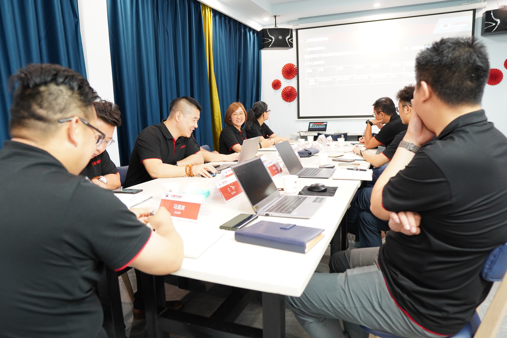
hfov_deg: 73.7
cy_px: 169
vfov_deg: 53.1
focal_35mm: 24
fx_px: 338
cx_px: 254
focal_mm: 16
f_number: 2.2
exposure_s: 1/40
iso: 640
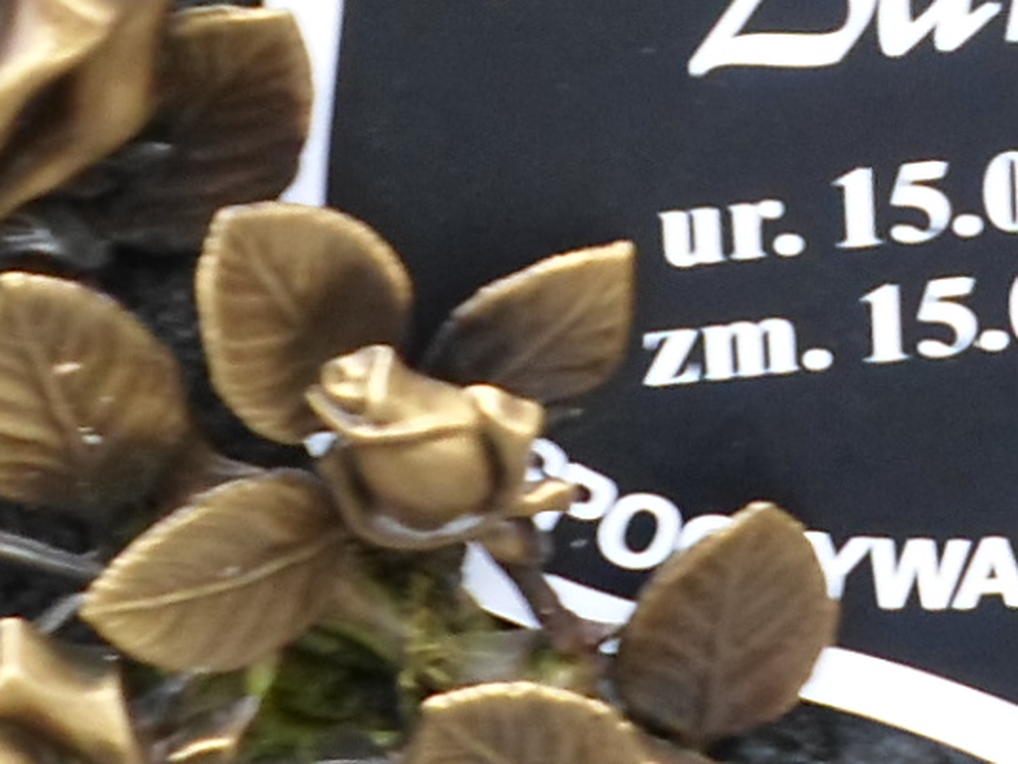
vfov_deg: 12.0
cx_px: 756
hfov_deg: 16.2
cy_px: -95
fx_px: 3558
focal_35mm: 121
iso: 80
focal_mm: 4.5
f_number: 2.5
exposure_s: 1/60
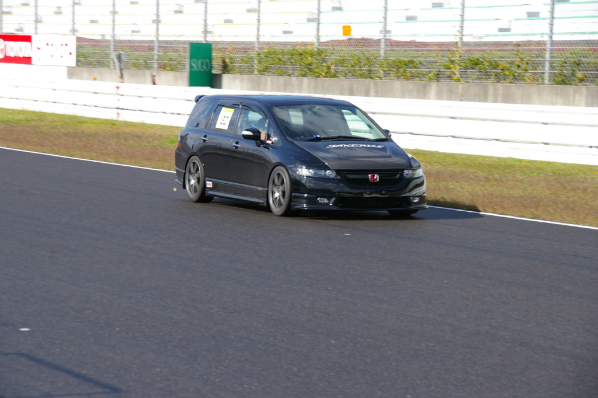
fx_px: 2316
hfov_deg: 14.7
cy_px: 199
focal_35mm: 140
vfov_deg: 9.8
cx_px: 299
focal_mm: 93
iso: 200
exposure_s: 1/250
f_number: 9.5
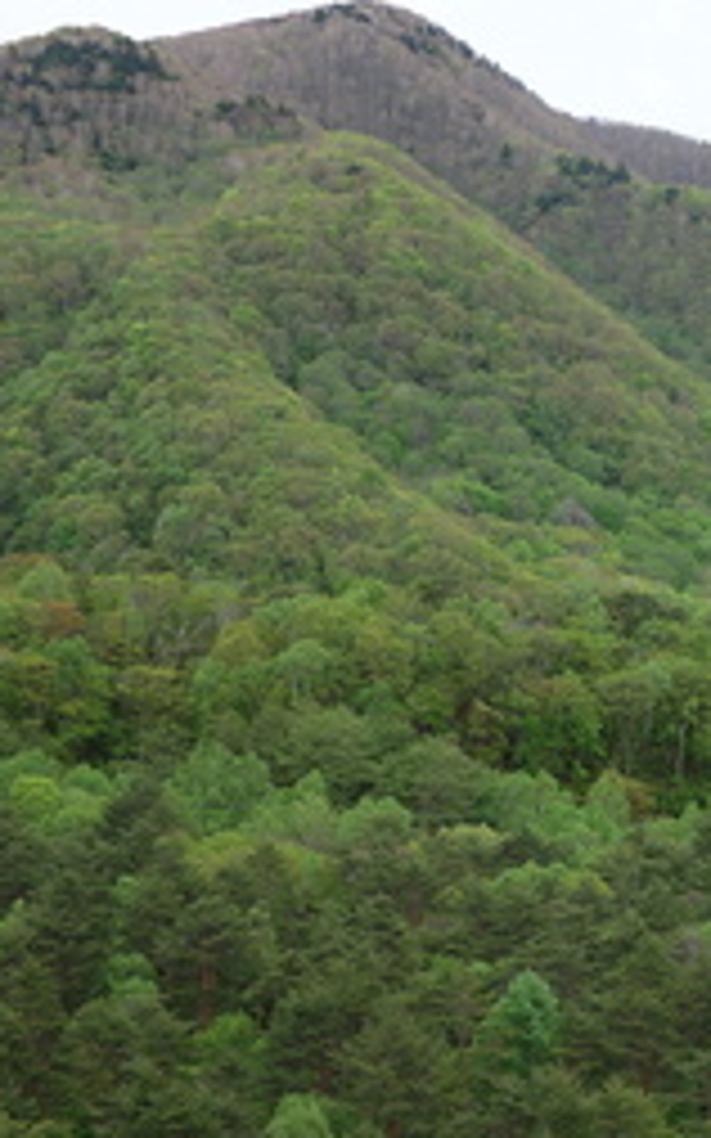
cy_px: 562
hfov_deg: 19.7
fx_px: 1923
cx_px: 846
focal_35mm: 62
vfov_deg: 33.0
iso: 125
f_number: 5.6
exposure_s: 1/160
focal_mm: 10.4
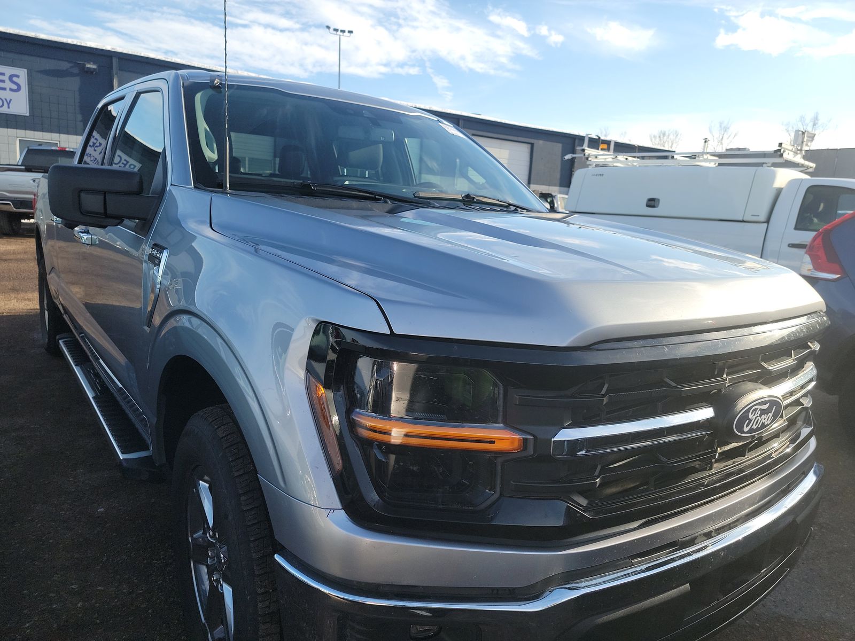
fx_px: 593
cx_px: 428
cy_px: 320
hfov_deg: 71.6
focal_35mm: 24
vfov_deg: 56.8
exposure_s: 1/501
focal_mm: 6.7
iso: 50
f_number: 1.8
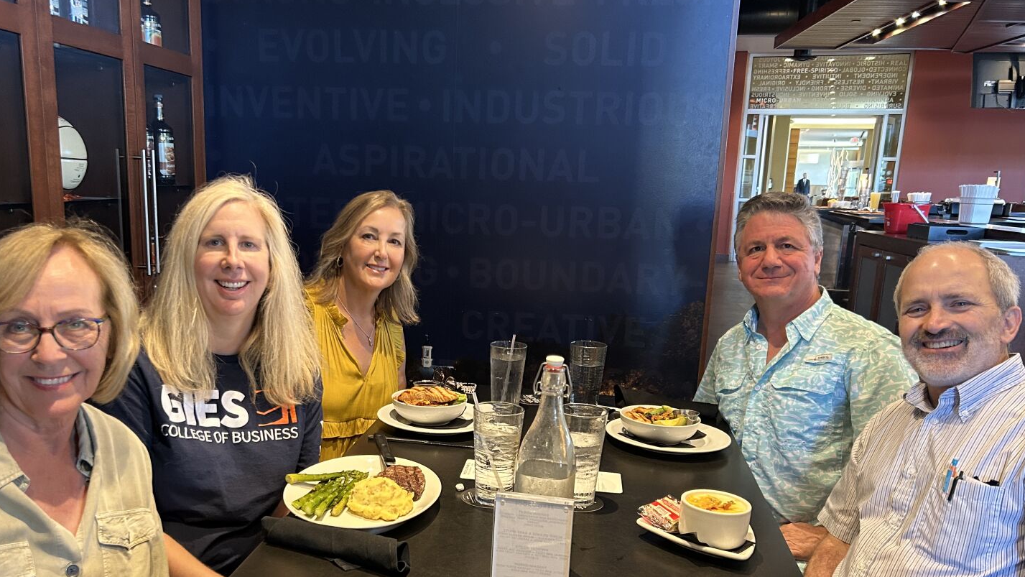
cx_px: 455
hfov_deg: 59.3
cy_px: 383
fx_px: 897
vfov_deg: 35.3
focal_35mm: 33
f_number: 1.5
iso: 250
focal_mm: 5.7
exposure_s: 1/60
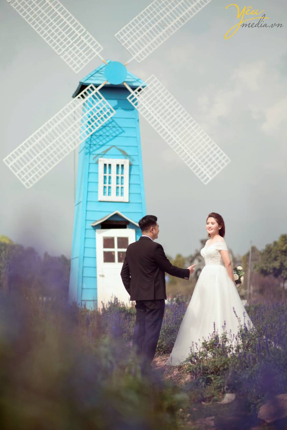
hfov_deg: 16.1
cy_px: 215
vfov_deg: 23.9
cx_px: 144
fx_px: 1015
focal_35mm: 85
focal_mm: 85
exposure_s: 1/4000
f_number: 2.2
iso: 100
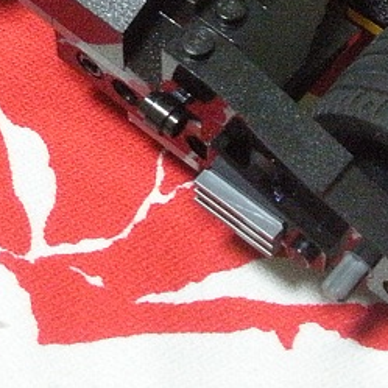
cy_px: -193
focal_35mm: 128
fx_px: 1623
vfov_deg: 12.9
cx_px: 156
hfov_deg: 13.6
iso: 642
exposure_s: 1/8
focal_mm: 6.3
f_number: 3.5
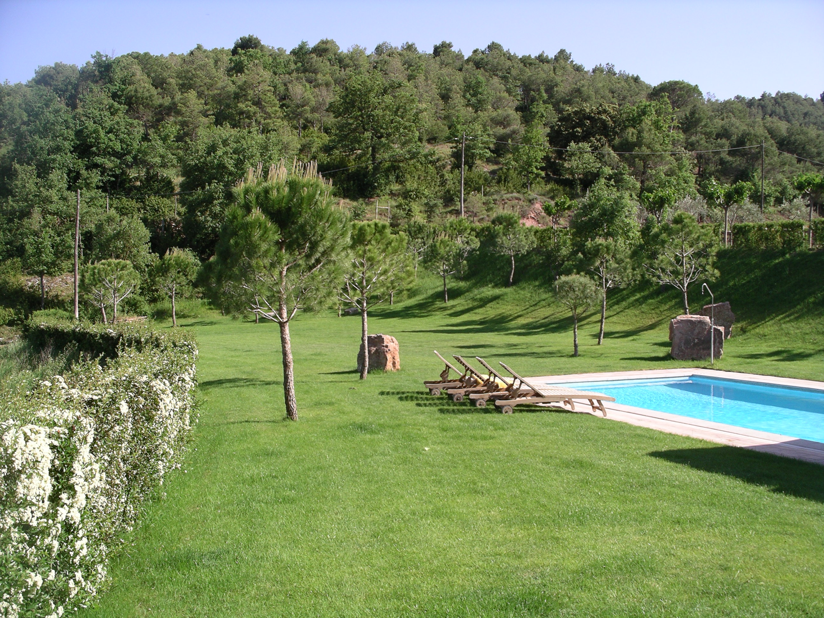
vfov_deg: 38.7
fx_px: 881
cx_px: 412
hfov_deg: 50.1
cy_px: 309
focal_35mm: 37
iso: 64
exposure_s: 1/320
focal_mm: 7.8
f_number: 4.3
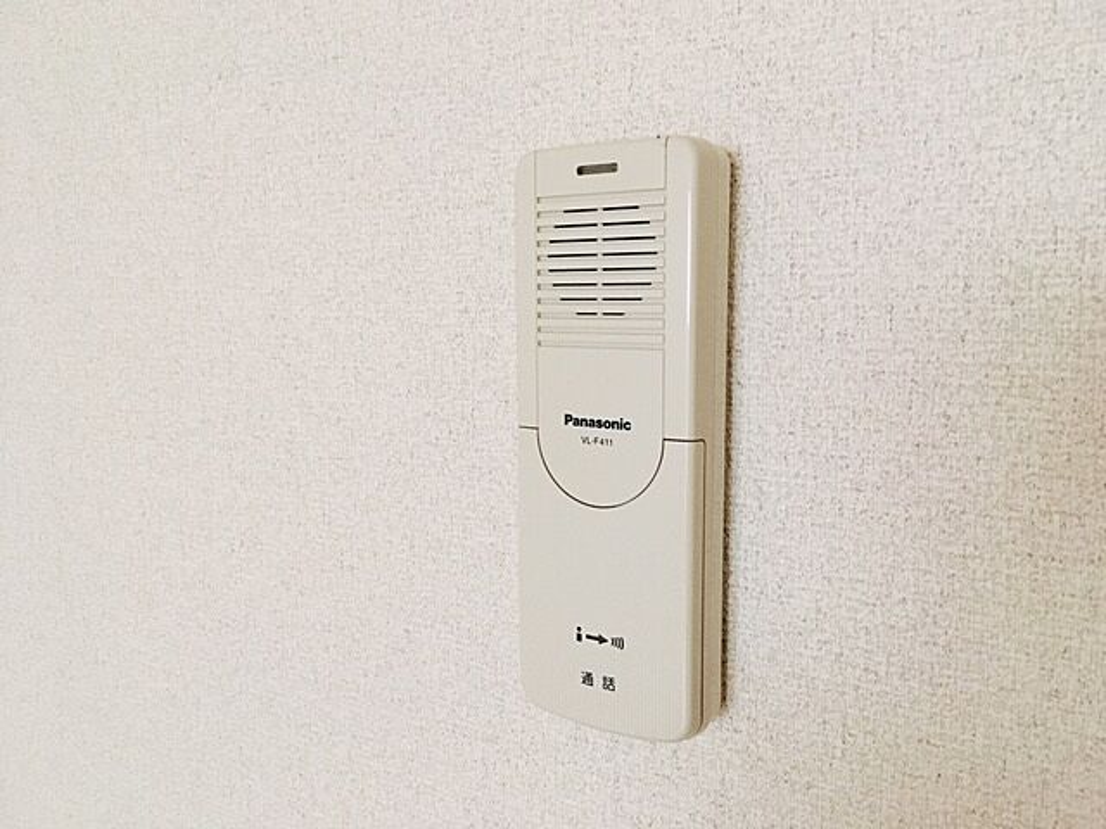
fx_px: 927
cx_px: 553
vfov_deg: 48.2
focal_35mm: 29
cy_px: 414
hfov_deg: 61.7
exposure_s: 1/17
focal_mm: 4.15
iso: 200
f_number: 2.2
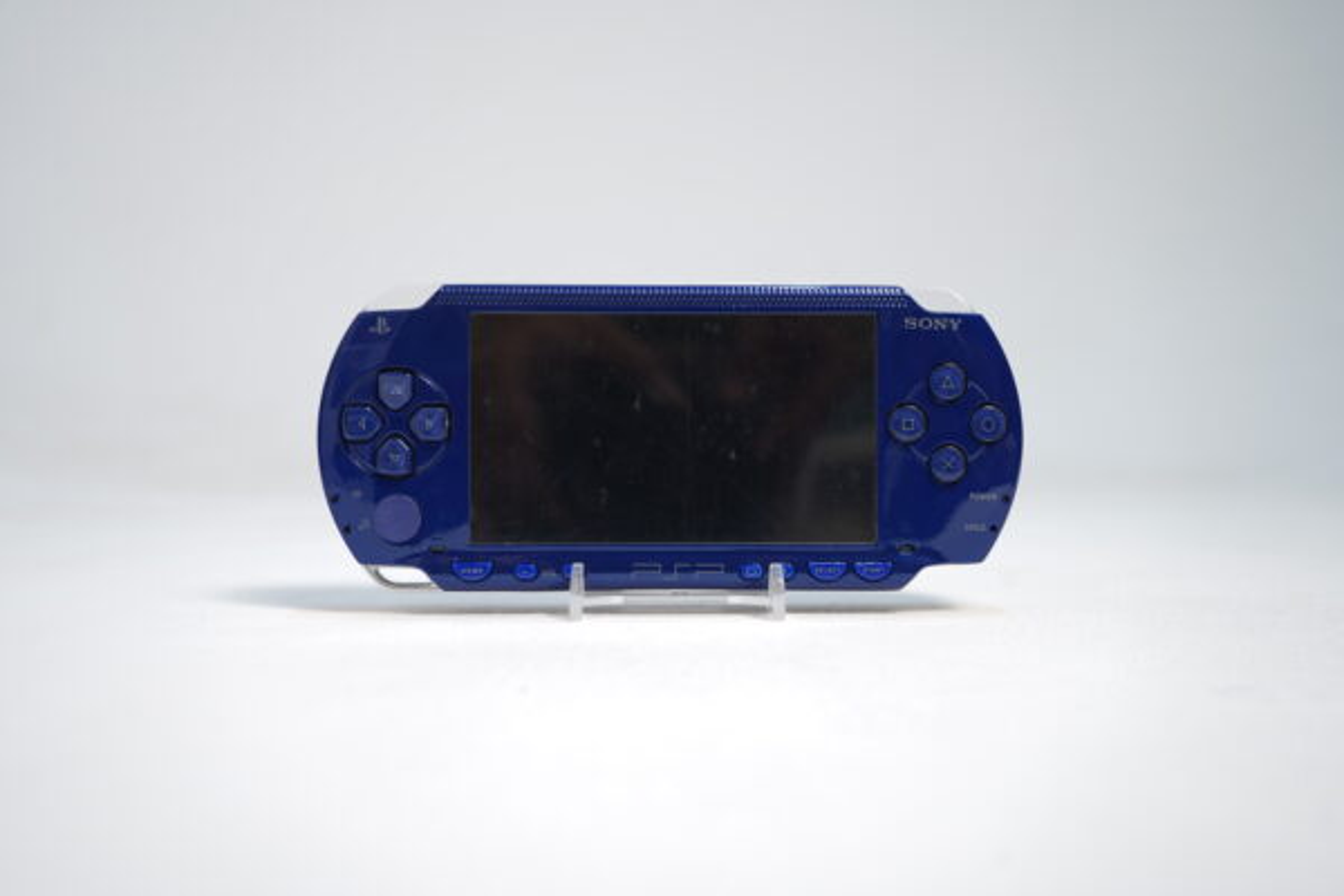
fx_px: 1381
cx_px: 672
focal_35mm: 37
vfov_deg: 35.9
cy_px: 448
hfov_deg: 51.9
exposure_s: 1/5
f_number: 5.6
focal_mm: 37
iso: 64
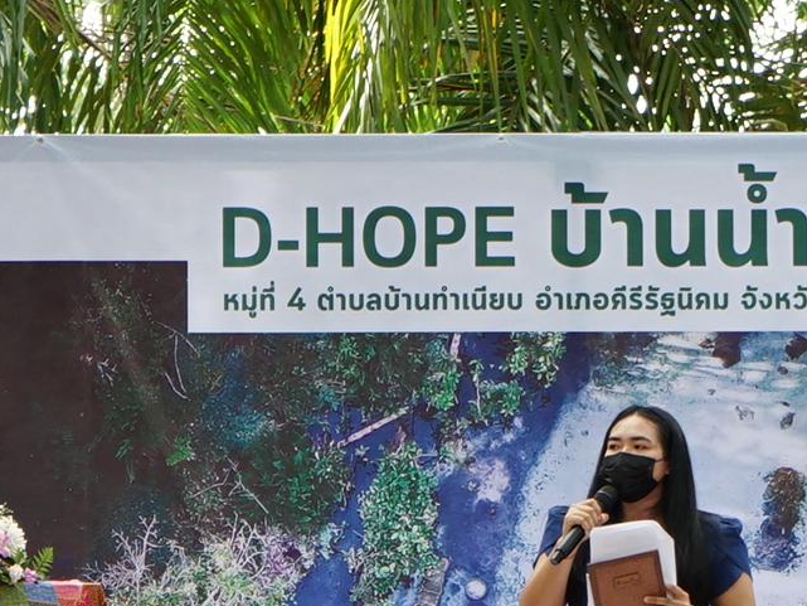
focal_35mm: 310
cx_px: 587
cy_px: 422
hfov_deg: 6.4
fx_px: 7228
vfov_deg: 4.8
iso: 640
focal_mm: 70
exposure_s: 1/125
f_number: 5.6
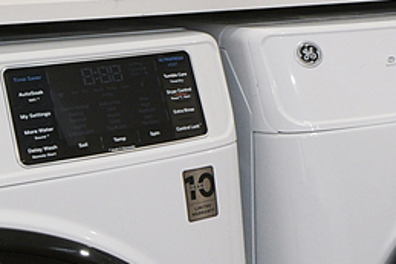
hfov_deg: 17.4
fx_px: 1101
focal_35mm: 100
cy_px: -72
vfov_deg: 13.3
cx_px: 664
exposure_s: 1/6
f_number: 9
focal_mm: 11
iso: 320
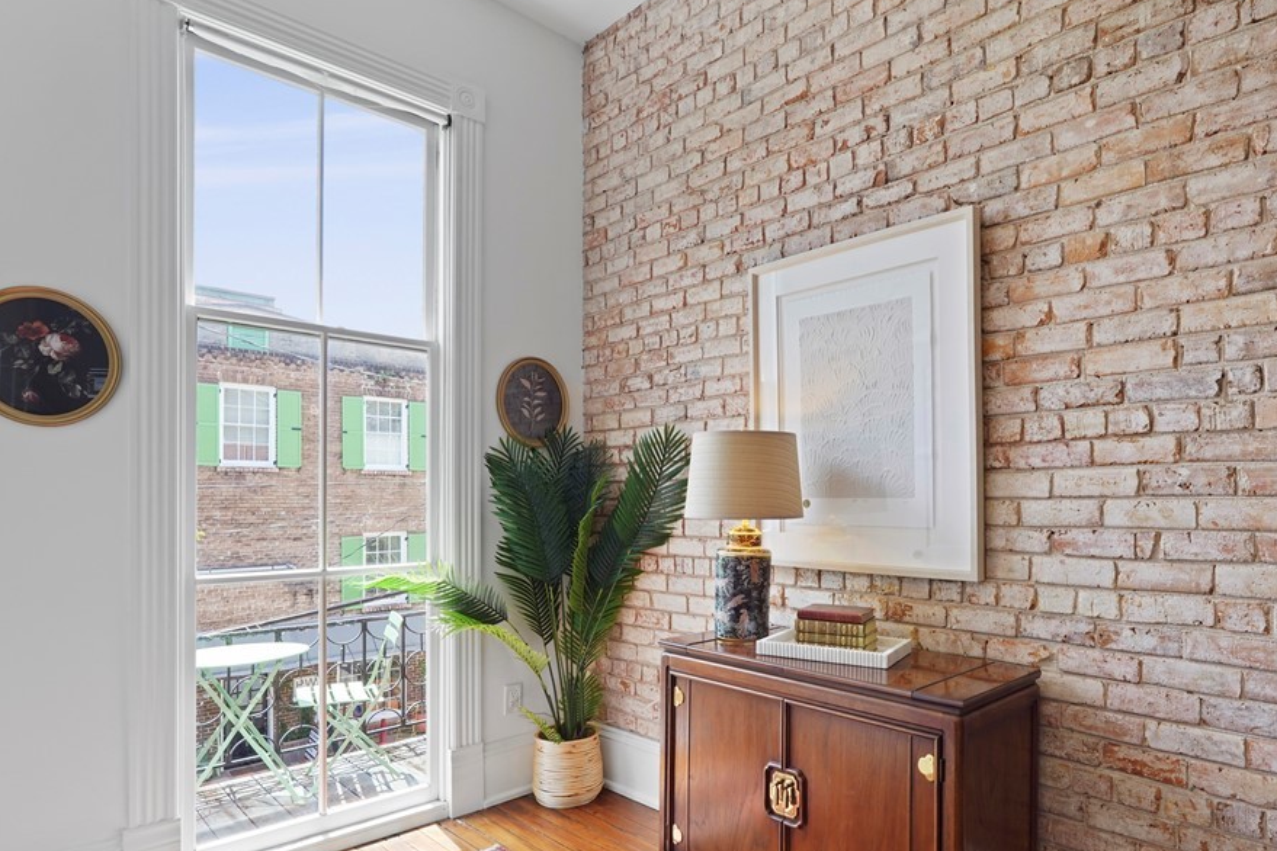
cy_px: 504
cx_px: 741
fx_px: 745
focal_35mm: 21
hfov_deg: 80.6
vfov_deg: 59.1
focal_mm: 17
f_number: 9
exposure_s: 1/10
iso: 320
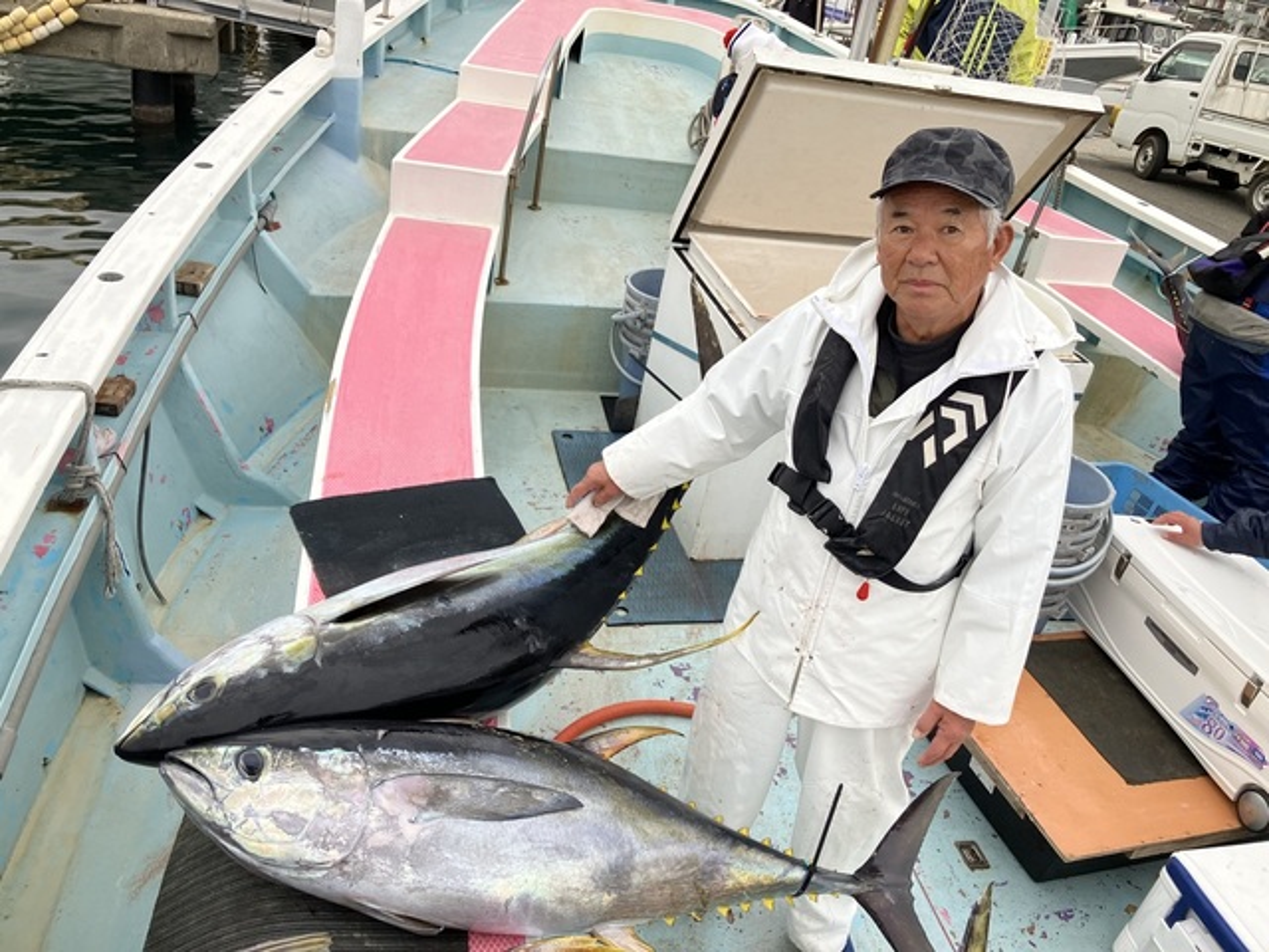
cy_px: 476
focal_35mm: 28
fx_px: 1026
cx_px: 634
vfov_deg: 49.7
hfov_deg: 63.4
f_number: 1.8
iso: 50
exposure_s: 1/121
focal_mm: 3.99
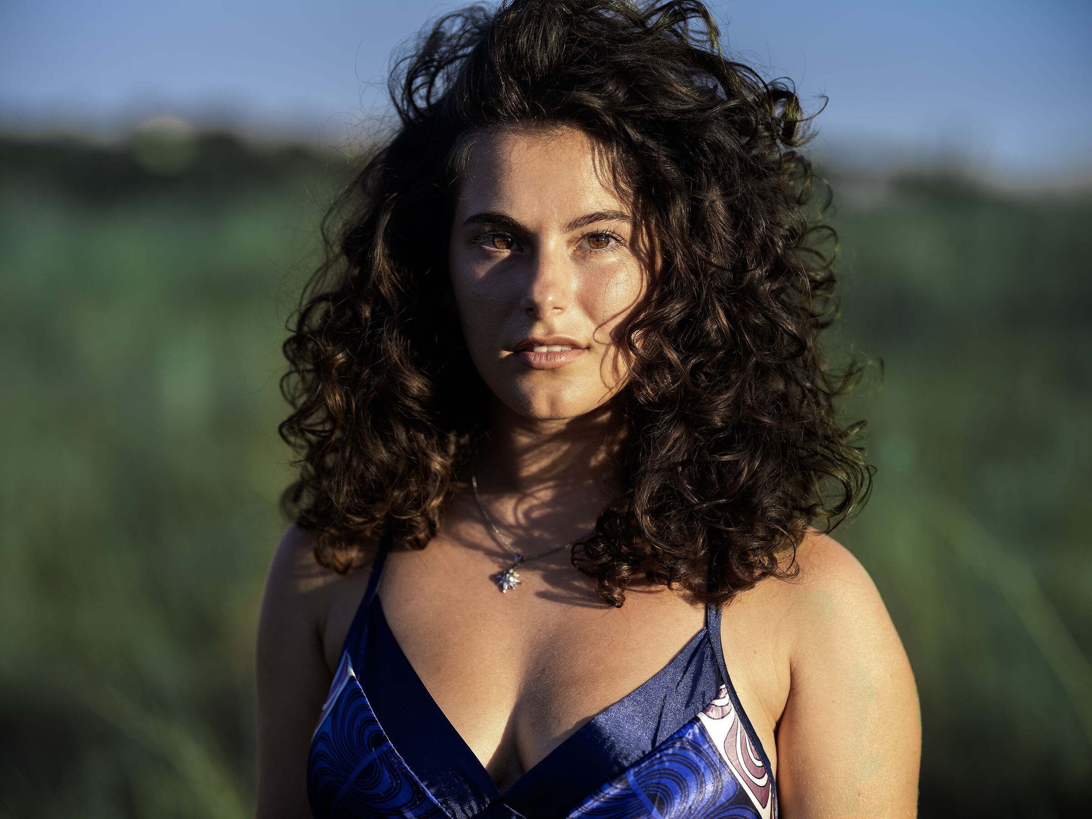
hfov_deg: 23.6
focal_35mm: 83
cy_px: 410
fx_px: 2618
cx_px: 546
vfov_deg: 17.8
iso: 100
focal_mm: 105
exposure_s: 1/500
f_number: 2.5
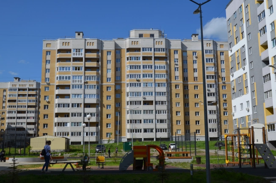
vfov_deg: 31.8
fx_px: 321
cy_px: 92
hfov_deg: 46.5
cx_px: 138
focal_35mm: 42
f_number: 9
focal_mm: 28
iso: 100
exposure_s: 1/320
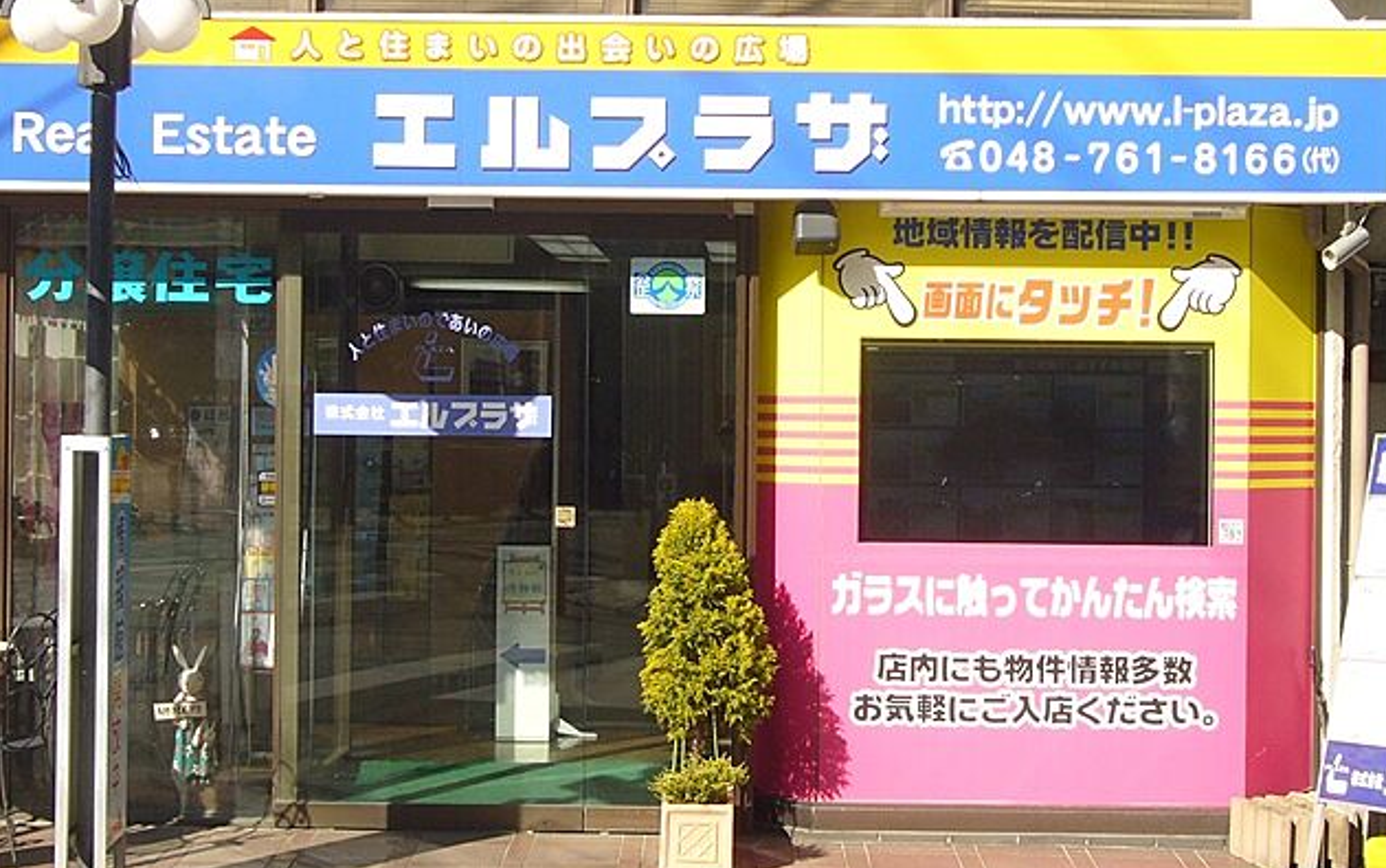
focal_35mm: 72
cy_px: 400
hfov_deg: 28.6
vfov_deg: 18.1
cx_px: 701
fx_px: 2721
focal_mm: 8.1
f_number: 7.1
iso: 80
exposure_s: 1/160
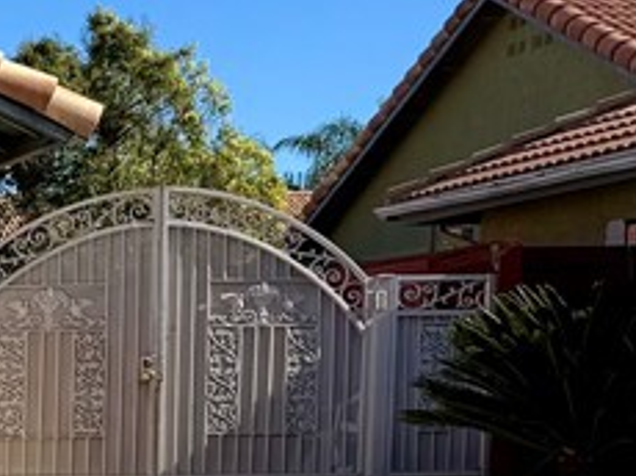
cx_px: -760
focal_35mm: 107
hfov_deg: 14.2
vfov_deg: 13.4
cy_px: 573
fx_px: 1964
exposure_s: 1/3279
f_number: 1.78
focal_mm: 6.76
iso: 80
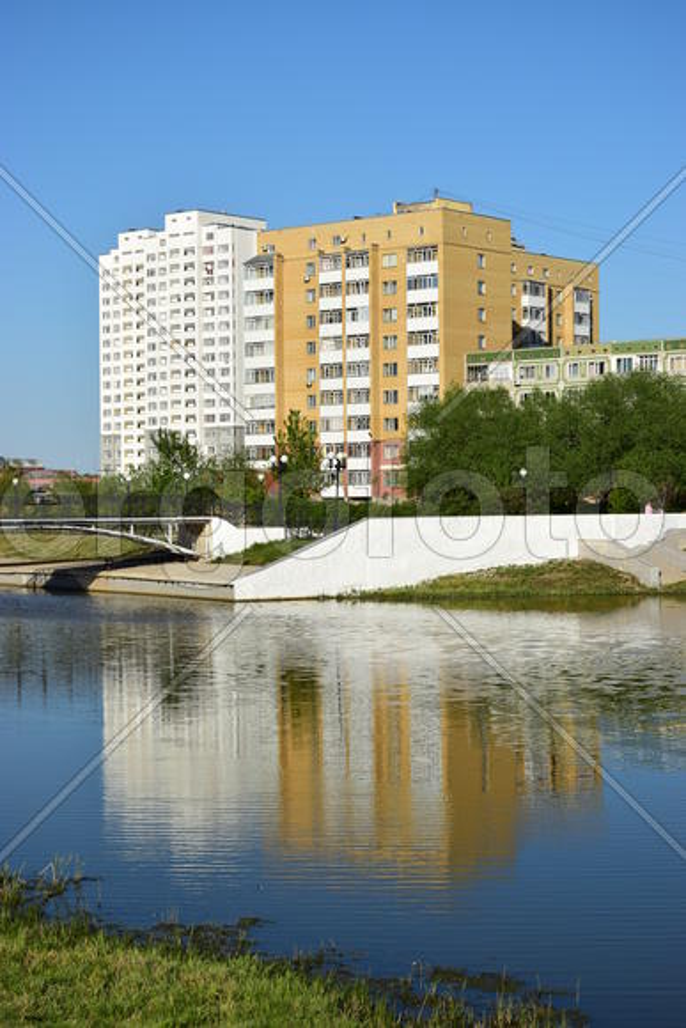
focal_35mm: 68
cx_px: 343
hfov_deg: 20.2
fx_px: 1928
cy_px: 514
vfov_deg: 29.9
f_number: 8
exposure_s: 1/400
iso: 100
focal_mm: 45
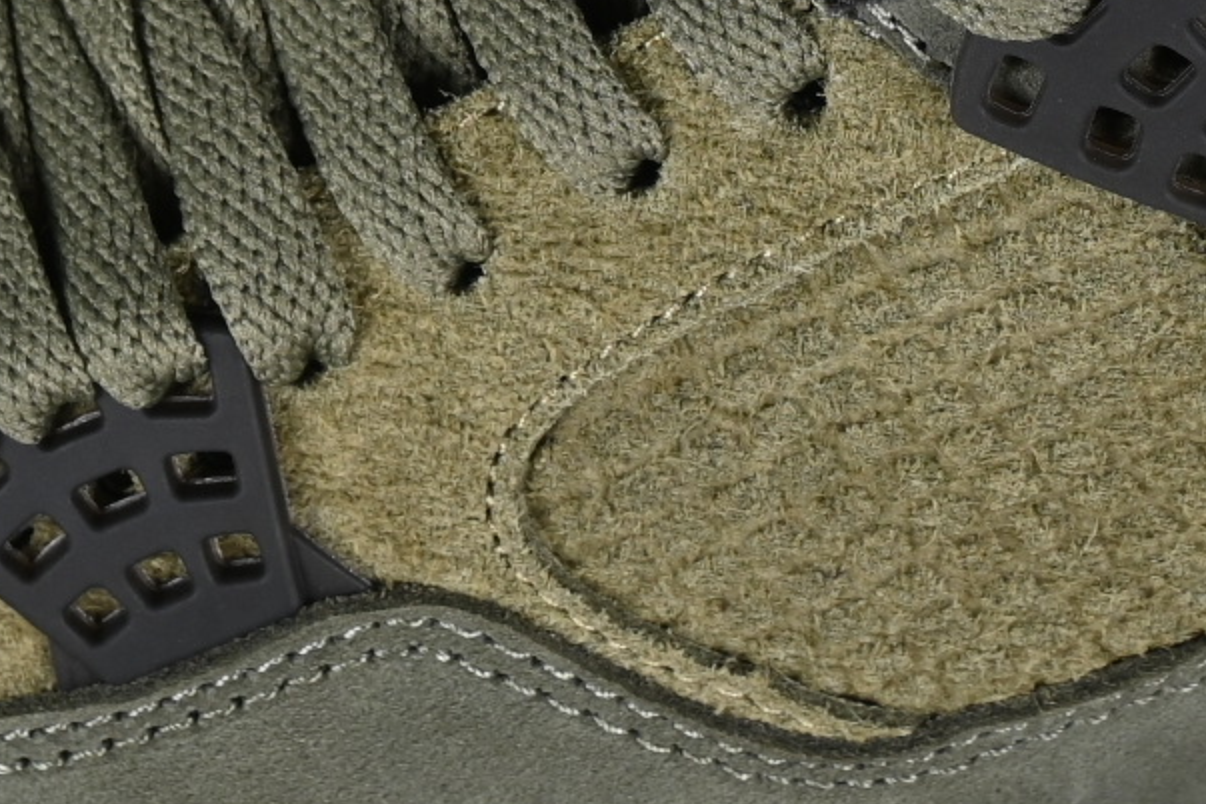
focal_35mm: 346
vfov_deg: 4.0
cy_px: -414
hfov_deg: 6.0
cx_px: 642
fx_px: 11590
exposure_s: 1/60
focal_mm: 50
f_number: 7.1
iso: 160
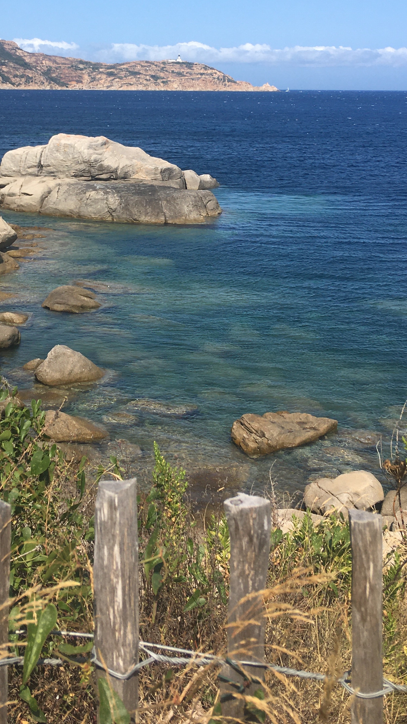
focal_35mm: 48
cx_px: 141
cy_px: 202
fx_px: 921
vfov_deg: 41.9
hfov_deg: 24.8
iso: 25
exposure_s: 1/1637
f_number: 2.2
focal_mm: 4.15
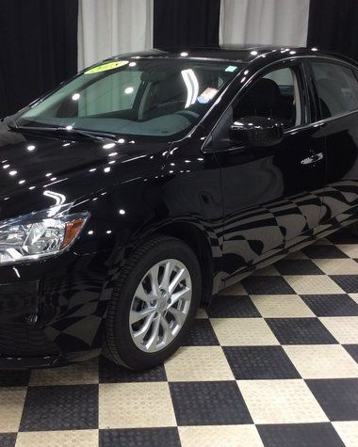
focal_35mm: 42
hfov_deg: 35.5
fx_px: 556
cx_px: 136
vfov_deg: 43.8
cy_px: 223
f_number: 2.4
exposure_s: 1/24
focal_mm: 3.3
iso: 50
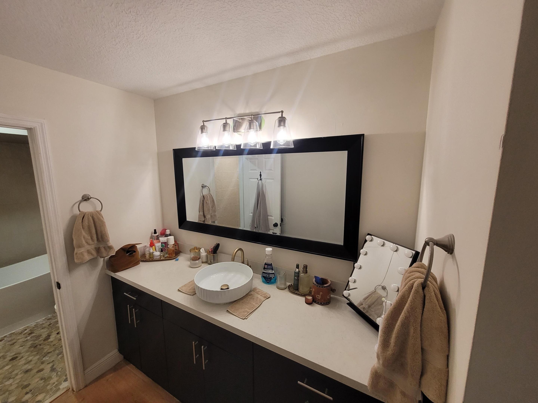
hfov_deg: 106.2
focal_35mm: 13
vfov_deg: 89.9
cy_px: 202
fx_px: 202
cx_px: 269
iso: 160
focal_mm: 1.74
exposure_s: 1/60
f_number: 2.2
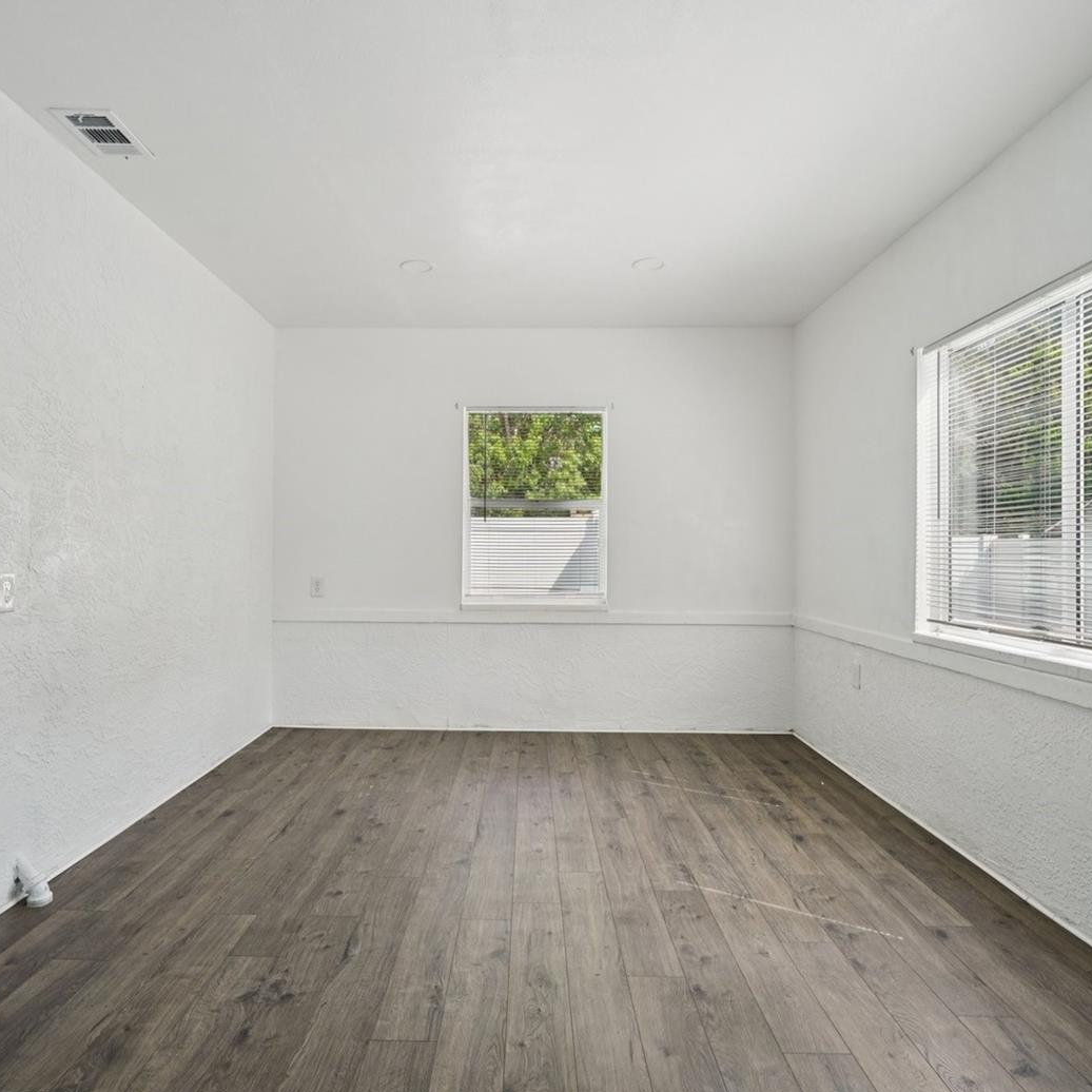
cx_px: 513
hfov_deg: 72.1
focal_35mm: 21
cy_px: 537
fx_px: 749
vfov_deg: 72.1
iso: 400
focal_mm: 16
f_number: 8
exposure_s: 1/125
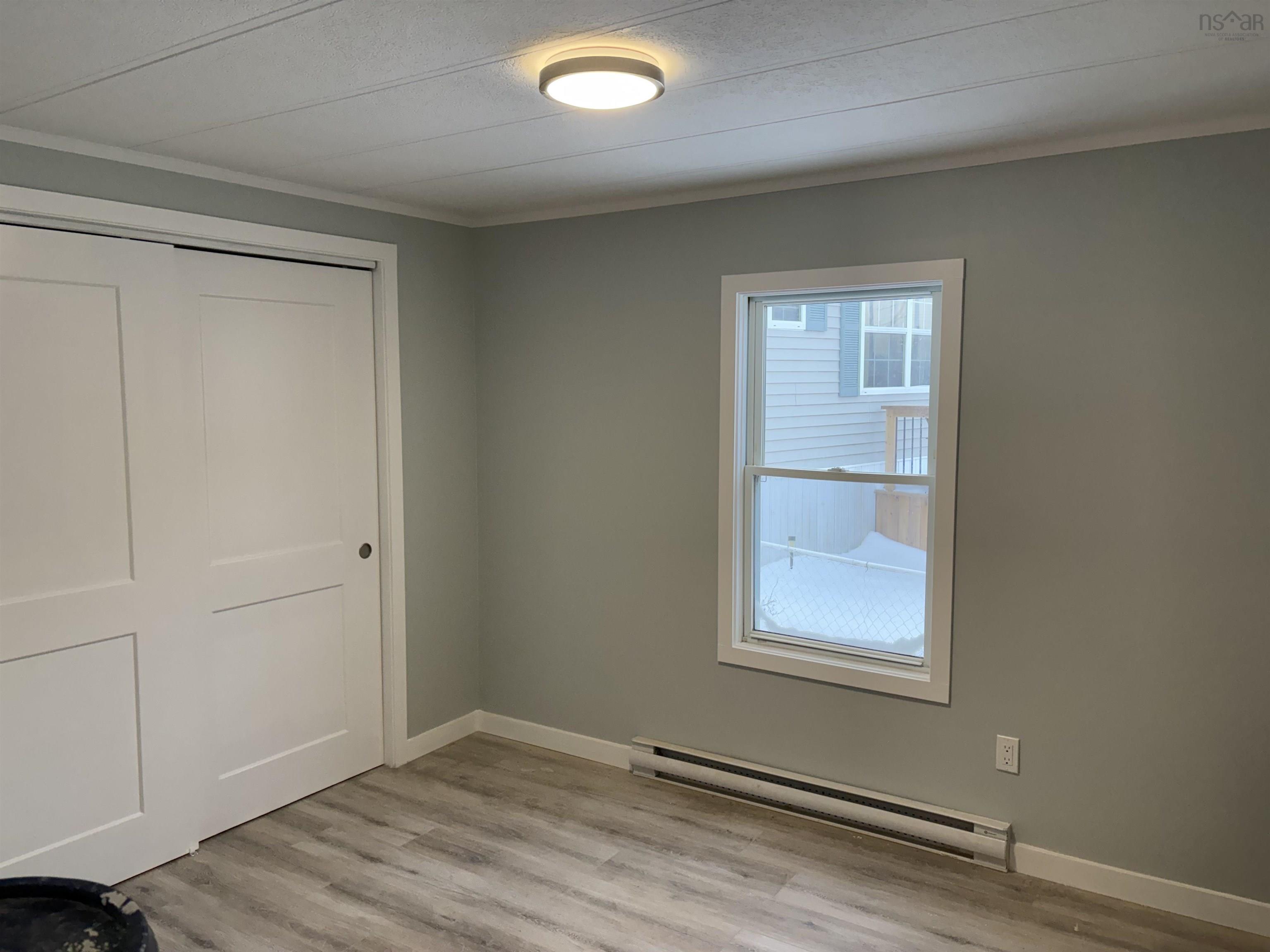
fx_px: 954
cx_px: 635
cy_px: 476
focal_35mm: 26
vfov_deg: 53.1
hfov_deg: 67.3
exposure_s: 1/120
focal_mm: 5.96
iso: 160
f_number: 1.6
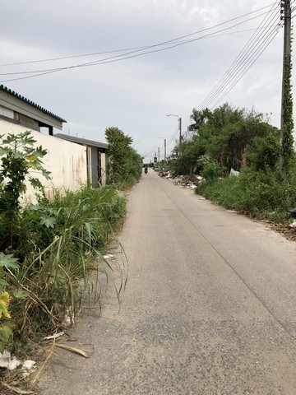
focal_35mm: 29
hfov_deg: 48.2
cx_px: 148
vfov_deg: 61.7
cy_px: 198
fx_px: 331
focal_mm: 3.99
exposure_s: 1/3436
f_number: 1.8
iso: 20
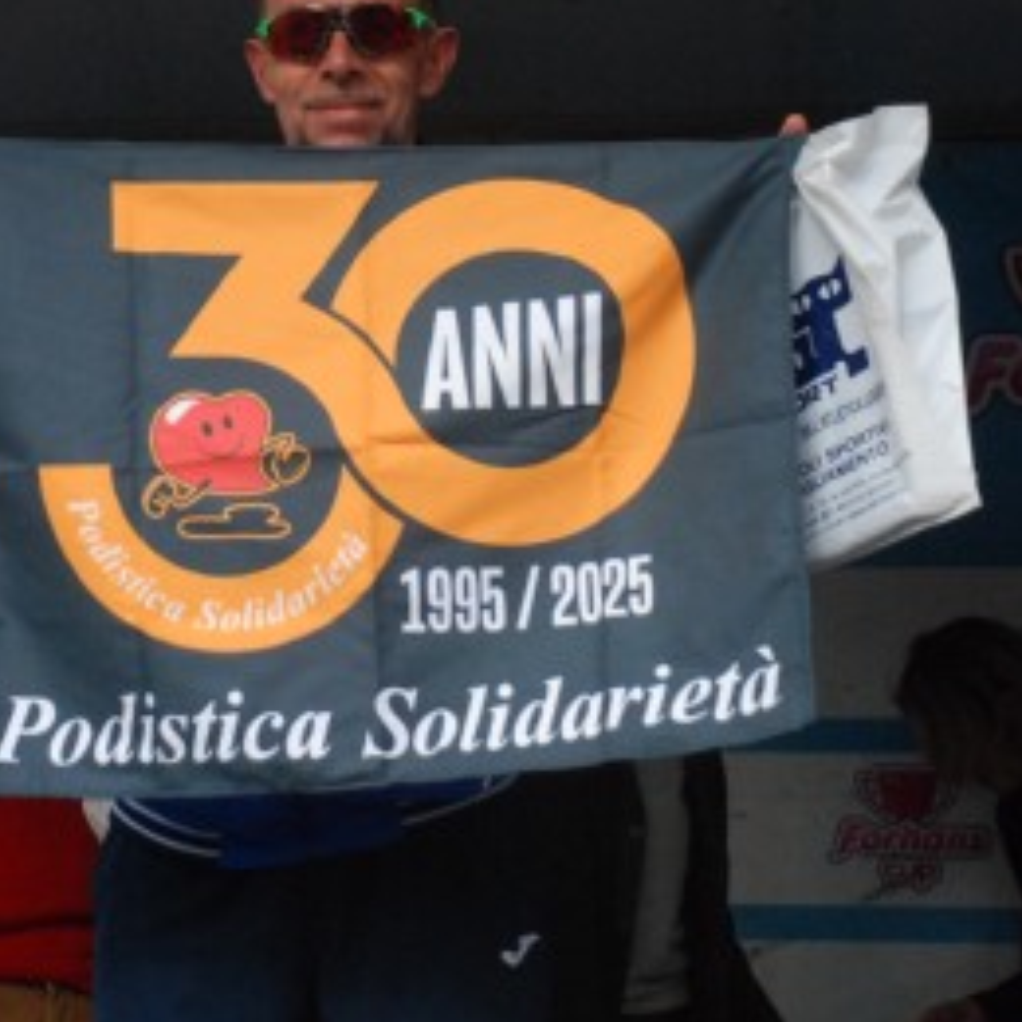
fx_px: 5712
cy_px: 340
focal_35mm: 171
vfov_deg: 10.2
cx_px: 228
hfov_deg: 10.2
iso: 1000
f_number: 5.6
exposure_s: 1/1250
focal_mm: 58
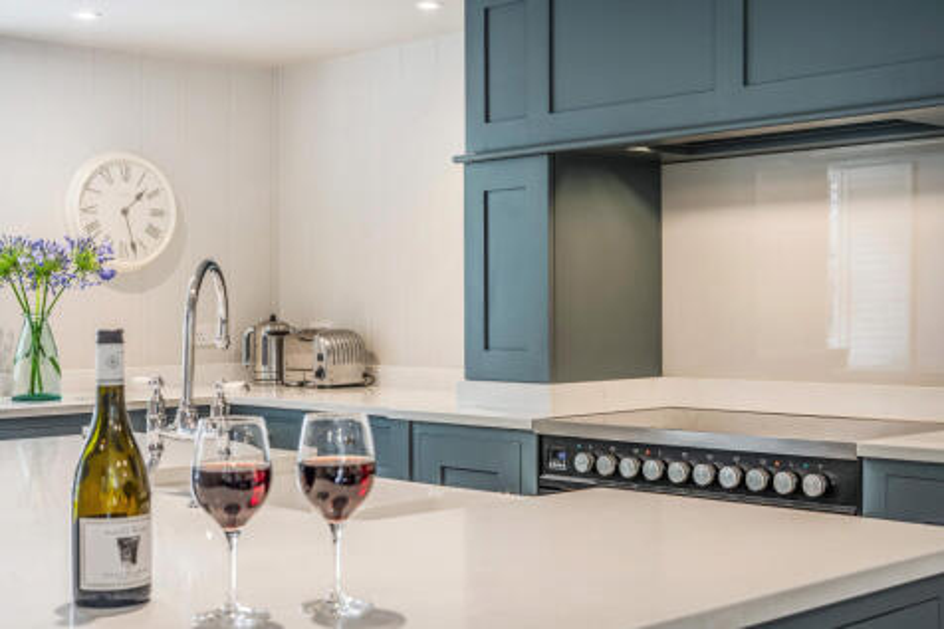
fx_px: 1311
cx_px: 472
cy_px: 314
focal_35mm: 50
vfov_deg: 27.0
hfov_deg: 39.6
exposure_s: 1/2.5
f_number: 8
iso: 100
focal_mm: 50
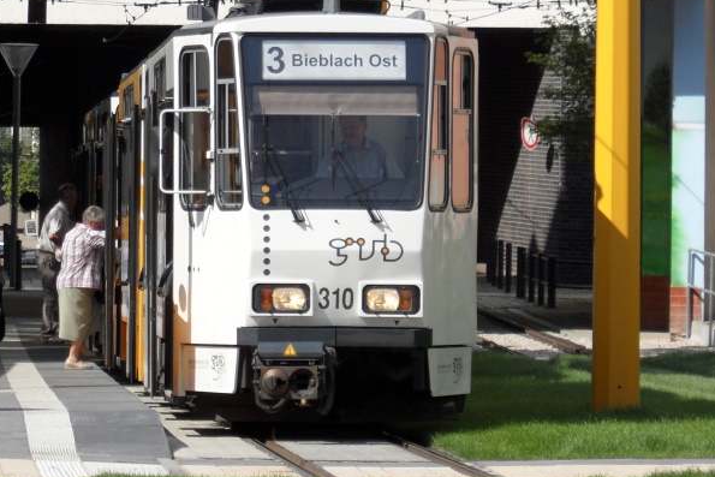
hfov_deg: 6.4
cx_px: 299
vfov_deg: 4.3
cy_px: 66
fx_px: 6396
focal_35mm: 322
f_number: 4.4
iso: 80
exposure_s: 1/500
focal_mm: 29.7
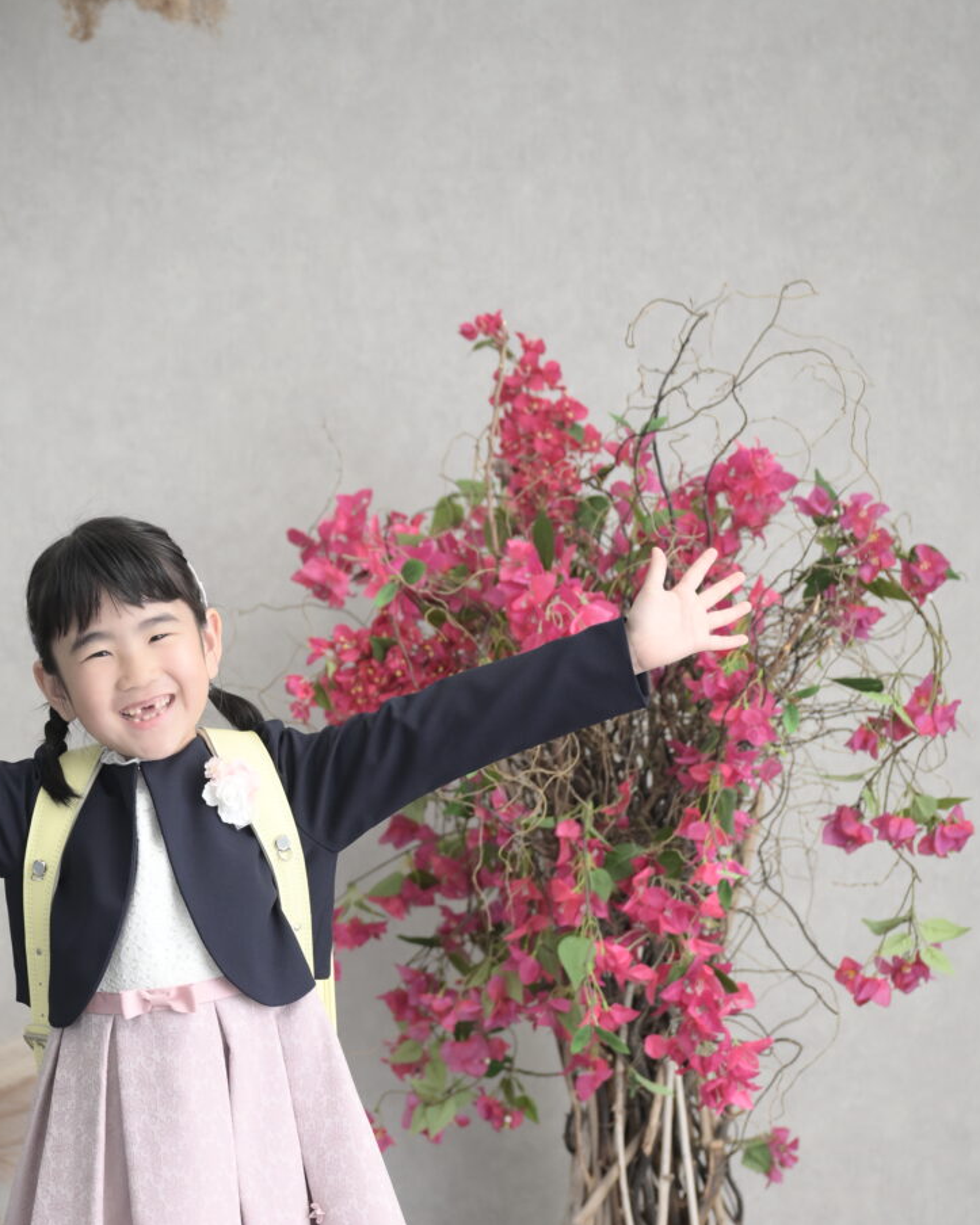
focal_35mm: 71
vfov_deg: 26.2
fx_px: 2575
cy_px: 997
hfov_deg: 21.3
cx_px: 206
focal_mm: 38
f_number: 2.8
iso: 160
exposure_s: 1/200
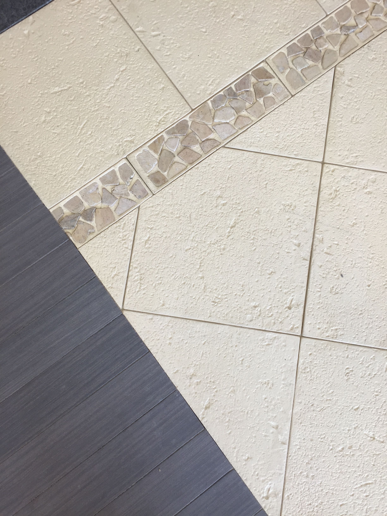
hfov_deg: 48.2
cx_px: 194
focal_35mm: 29
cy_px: 258
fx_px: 432
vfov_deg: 61.7
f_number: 2.2
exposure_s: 1/50
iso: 32
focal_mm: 4.15
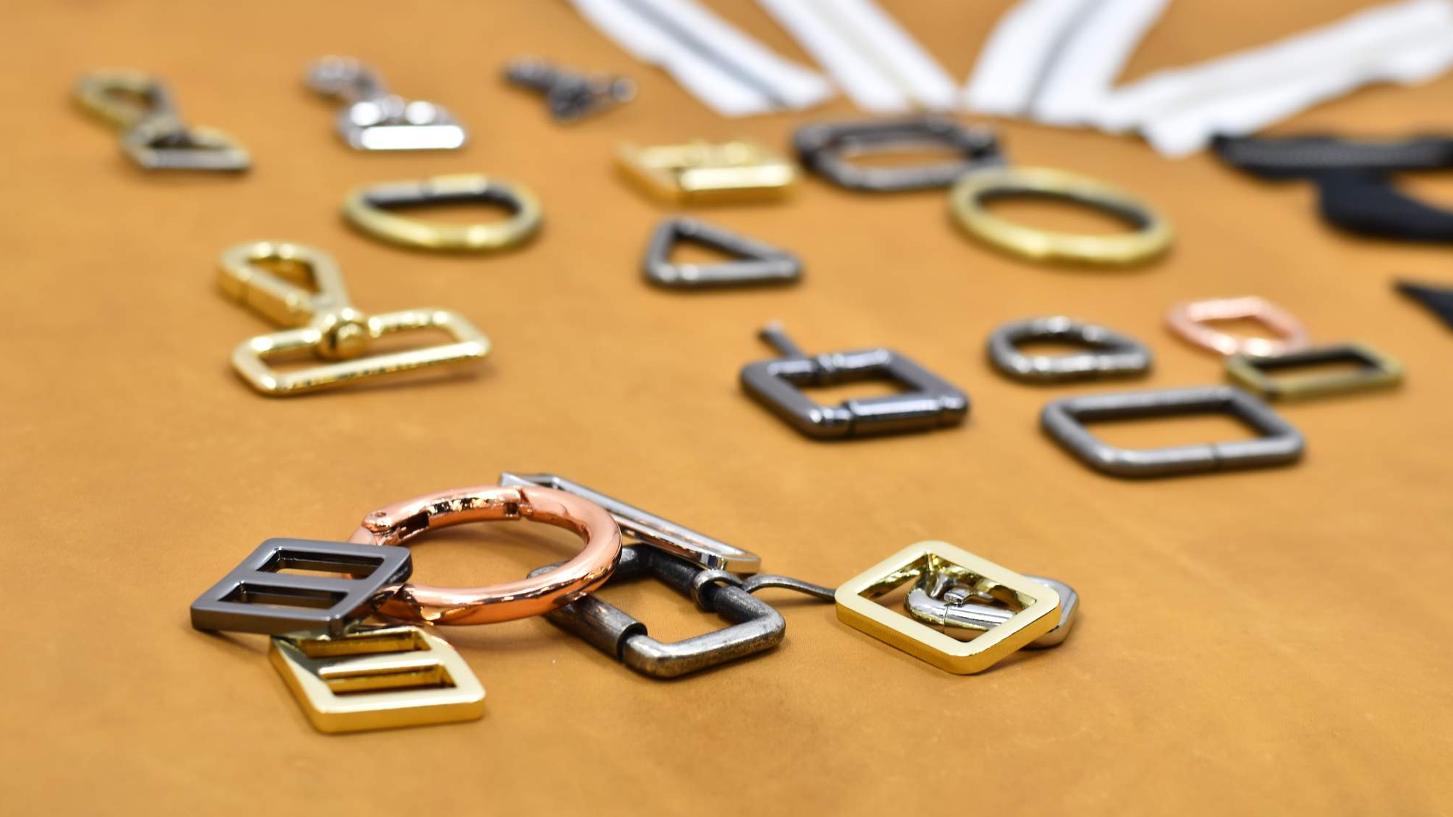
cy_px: 360
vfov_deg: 15.3
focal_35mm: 79
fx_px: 3044
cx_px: 728
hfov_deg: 26.8
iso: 250
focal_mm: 50
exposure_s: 1/80
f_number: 3.5
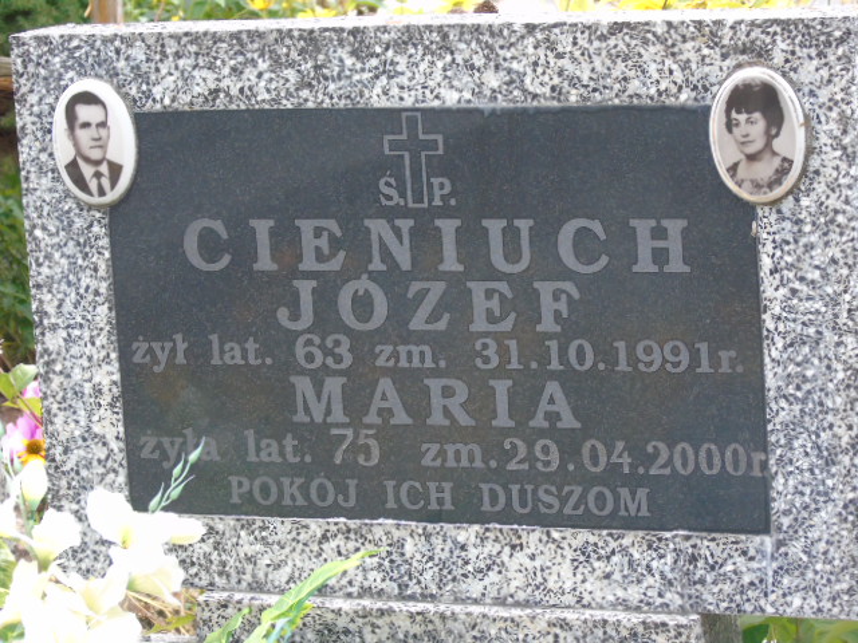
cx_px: 429
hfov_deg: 13.9
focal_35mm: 142
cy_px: 322
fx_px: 3520
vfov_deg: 10.4
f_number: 4.7
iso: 400
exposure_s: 1/100
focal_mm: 25
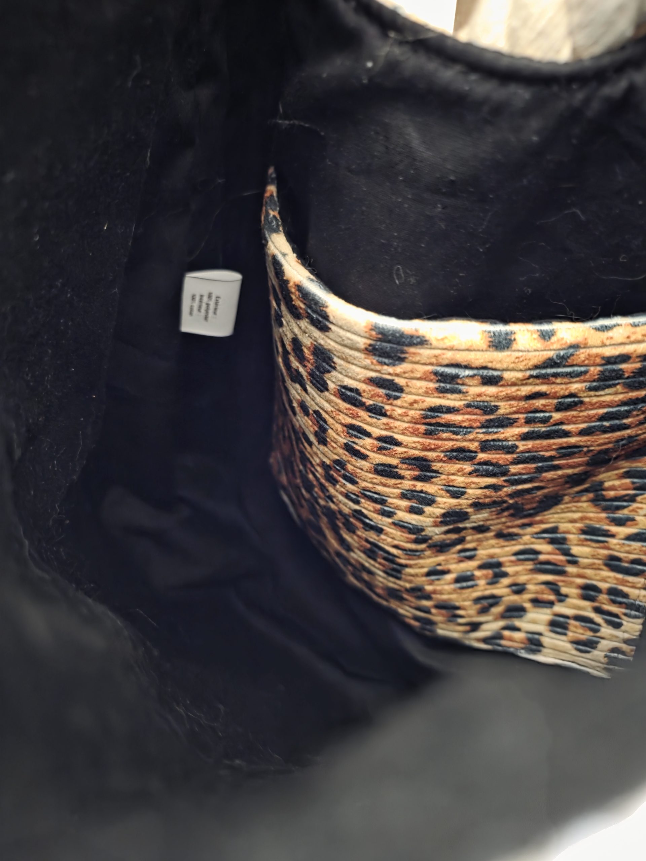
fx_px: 572
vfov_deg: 73.9
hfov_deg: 58.9
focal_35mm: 23
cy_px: 430
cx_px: 323
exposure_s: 1/20
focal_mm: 6.3
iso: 2000
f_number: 1.7
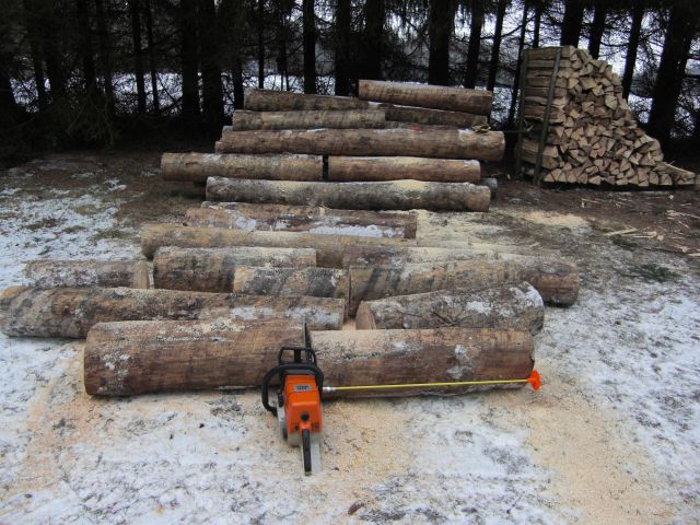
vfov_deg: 49.7
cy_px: 262
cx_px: 350
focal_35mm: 28
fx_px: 566
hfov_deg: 63.4
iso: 50
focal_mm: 4.9
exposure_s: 1/200
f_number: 2.6
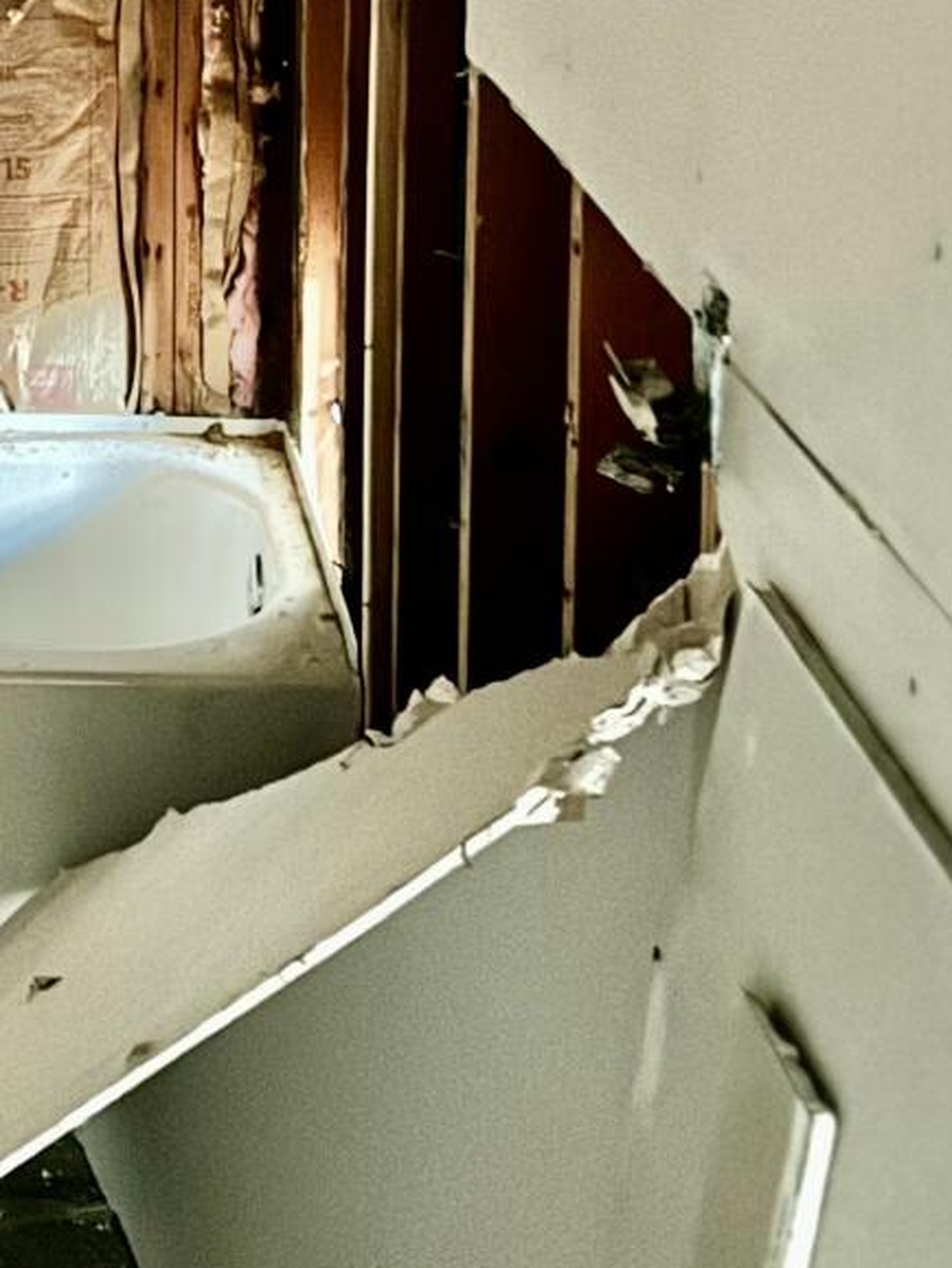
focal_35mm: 83
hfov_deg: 17.1
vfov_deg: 22.3
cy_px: -121
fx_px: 3041
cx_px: -162
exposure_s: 1/9
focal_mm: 6.76
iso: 2500
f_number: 1.78
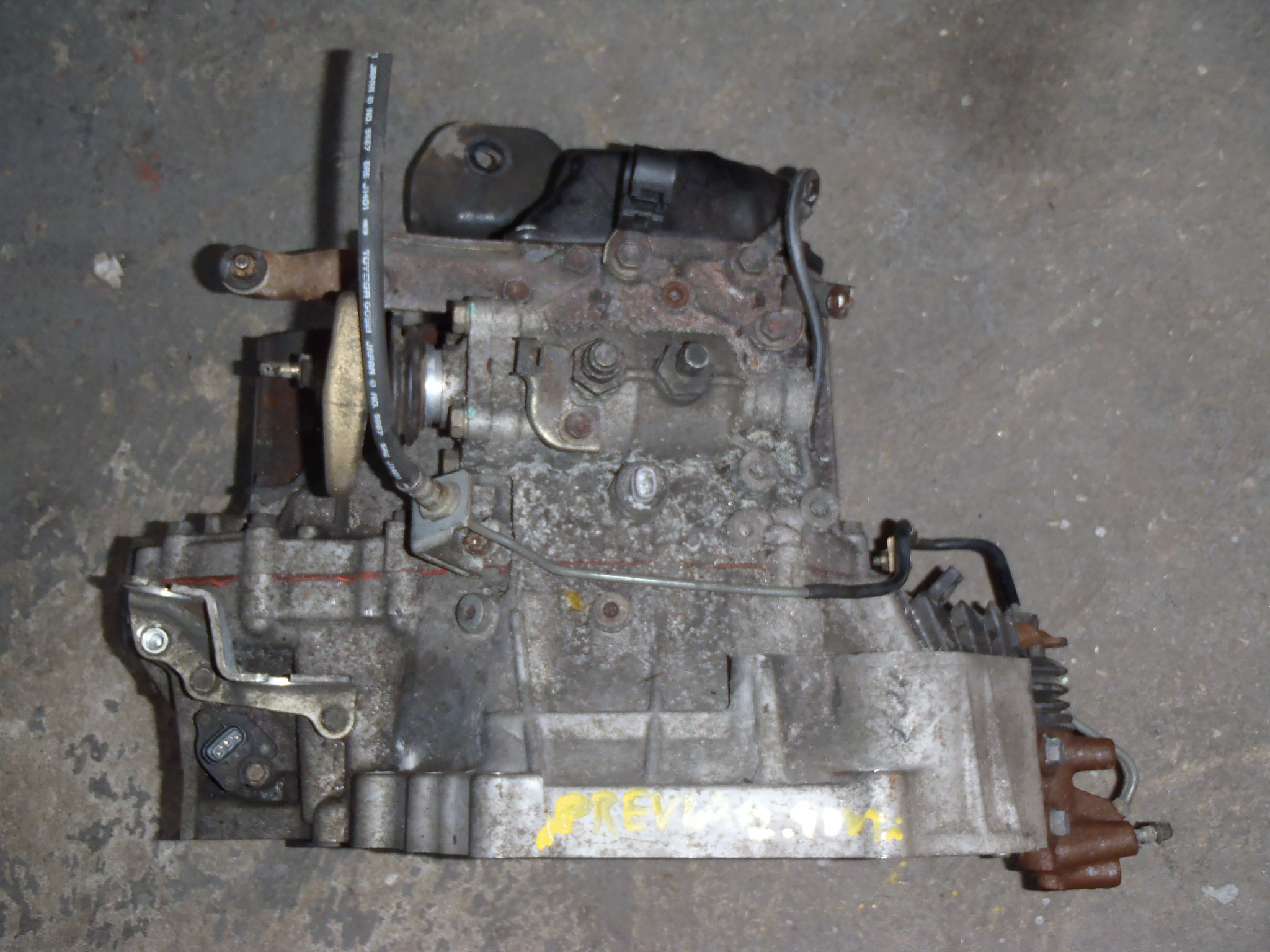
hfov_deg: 49.0
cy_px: 476
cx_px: 635
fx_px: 1394
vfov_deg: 37.7
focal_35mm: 38
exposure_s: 1/40
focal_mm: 6.83
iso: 200
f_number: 4.6
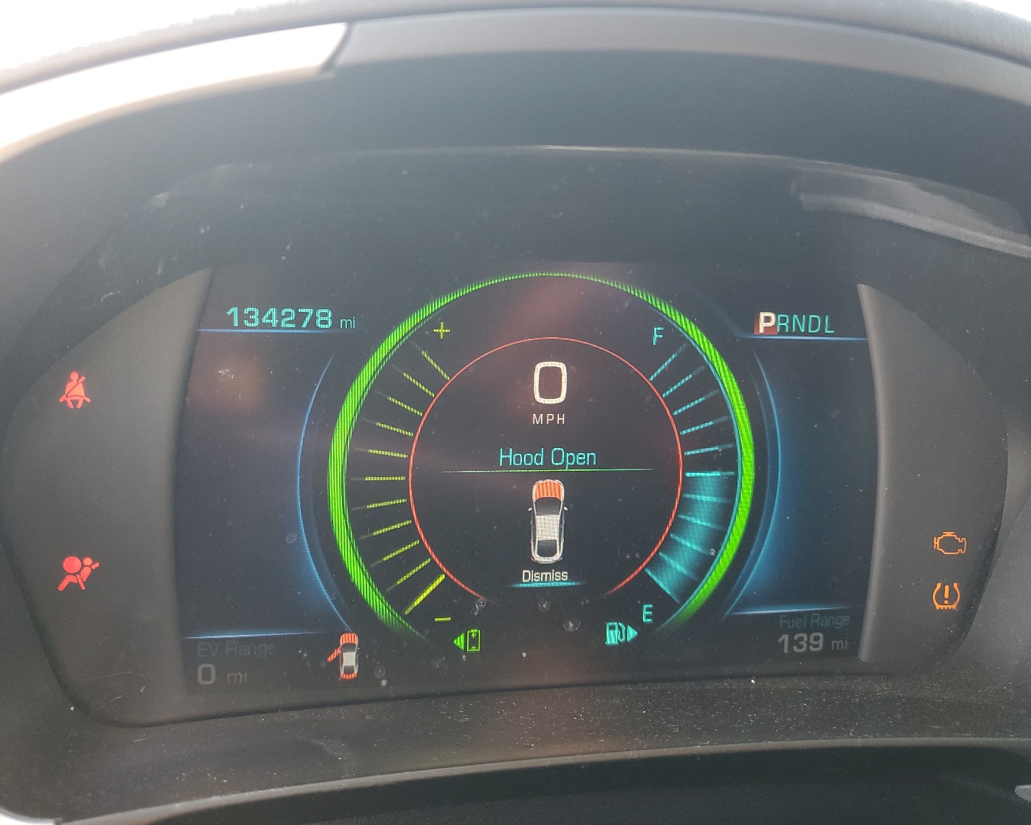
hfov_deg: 62.2
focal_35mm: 28
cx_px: 498
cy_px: 406
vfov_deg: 51.5
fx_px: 854
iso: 92
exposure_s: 1/120
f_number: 1.5
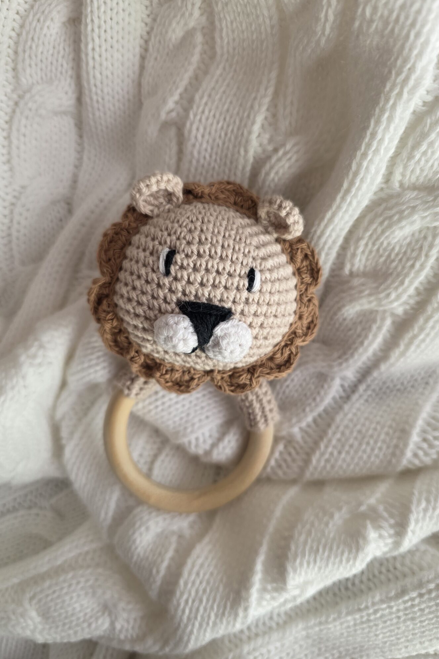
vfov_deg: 73.7
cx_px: 222
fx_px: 439
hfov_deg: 53.1
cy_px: 329
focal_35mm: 24
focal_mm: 6.3
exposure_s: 1/51
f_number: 1.7
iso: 100
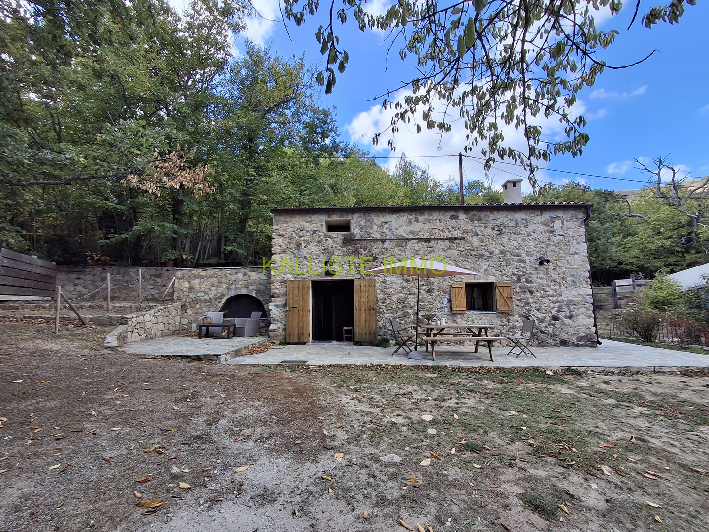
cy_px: 266
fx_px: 328
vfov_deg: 78.1
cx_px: 354
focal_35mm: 16
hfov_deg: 94.5
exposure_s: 1/622
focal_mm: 1.64
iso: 40
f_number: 2.2
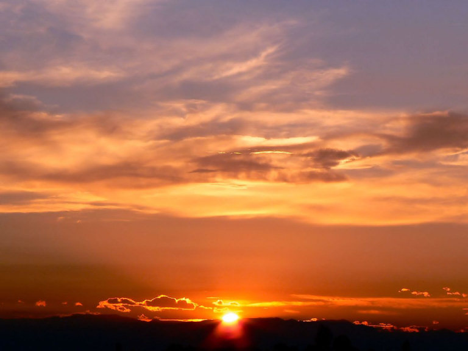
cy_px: 176
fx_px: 2542
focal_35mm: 188
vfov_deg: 7.9
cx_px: 234
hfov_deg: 10.5
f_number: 5.6
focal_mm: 25.7
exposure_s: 1/320
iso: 80
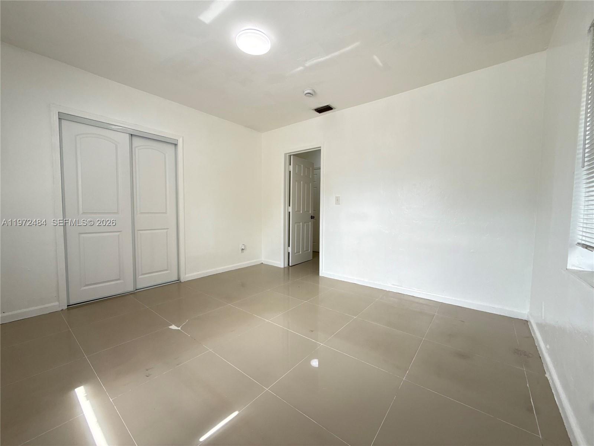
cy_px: 223
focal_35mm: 14
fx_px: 240
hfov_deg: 102.1
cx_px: 297
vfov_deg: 85.7
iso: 50
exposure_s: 1/105
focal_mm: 2.22
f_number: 2.2
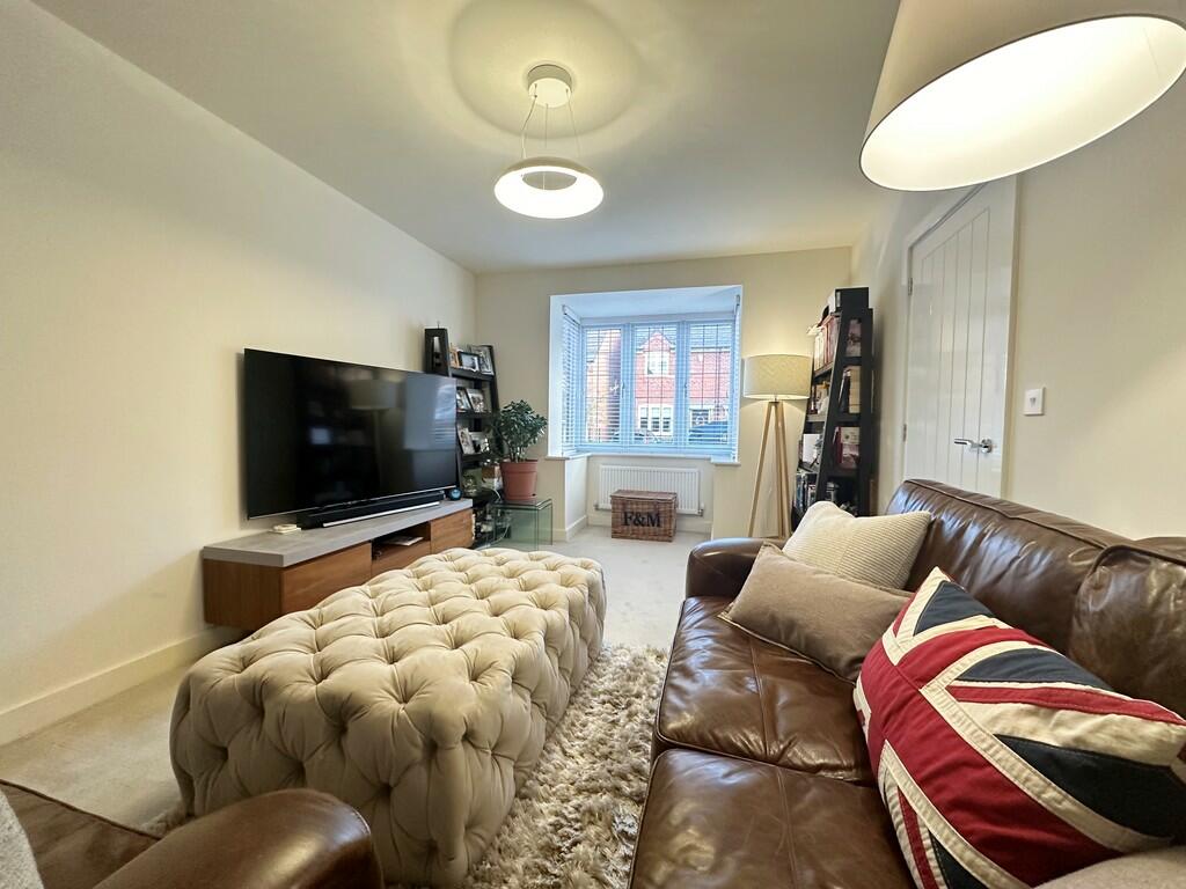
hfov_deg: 102.1
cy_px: 444
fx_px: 480
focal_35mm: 14
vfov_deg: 85.7
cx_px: 593
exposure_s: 1/77
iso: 320
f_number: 2.2
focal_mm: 2.22
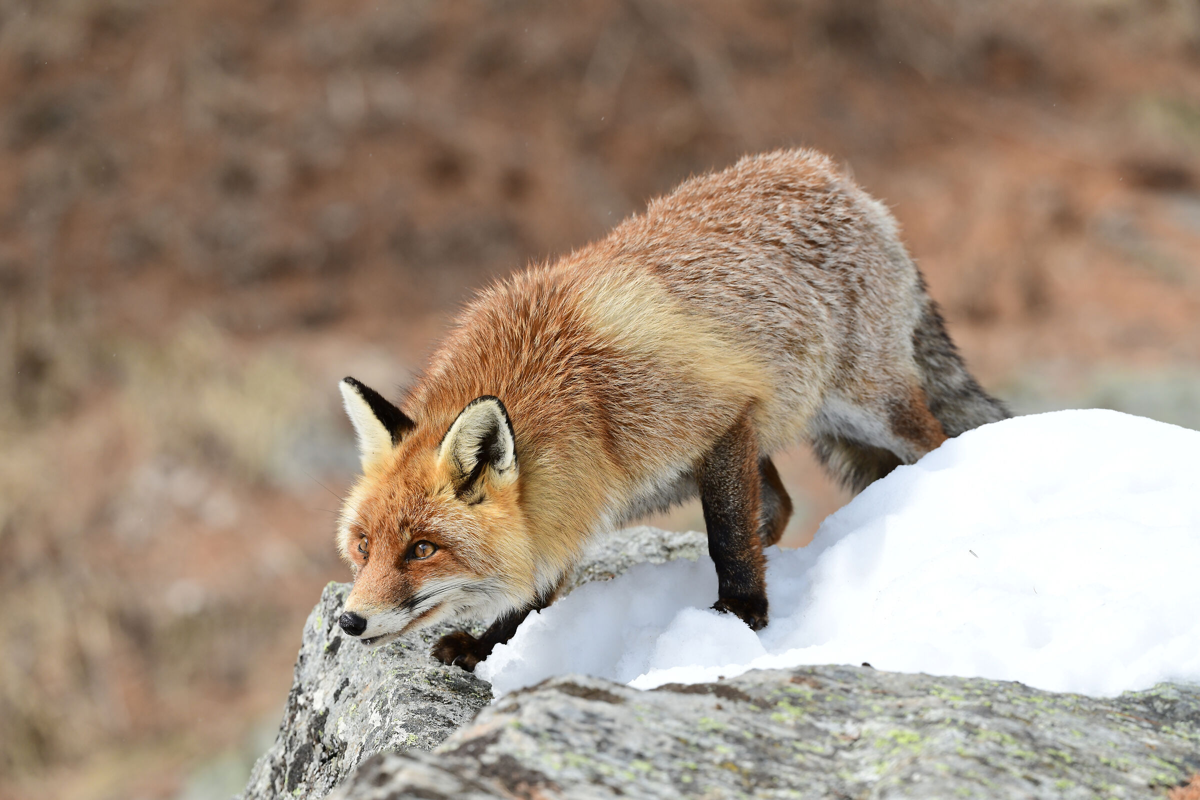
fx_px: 16665
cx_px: 600
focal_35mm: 500
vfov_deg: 2.7
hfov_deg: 4.1
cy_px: 400
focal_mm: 500
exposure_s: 1/1250
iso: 560
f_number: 8
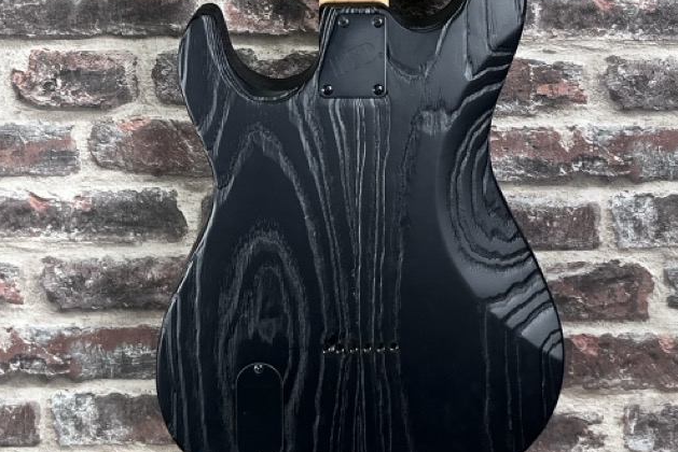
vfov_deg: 21.9
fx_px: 1036
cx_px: 375
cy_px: -153
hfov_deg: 36.2
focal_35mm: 55
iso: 125
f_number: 1.6
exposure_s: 1/121
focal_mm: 5.1
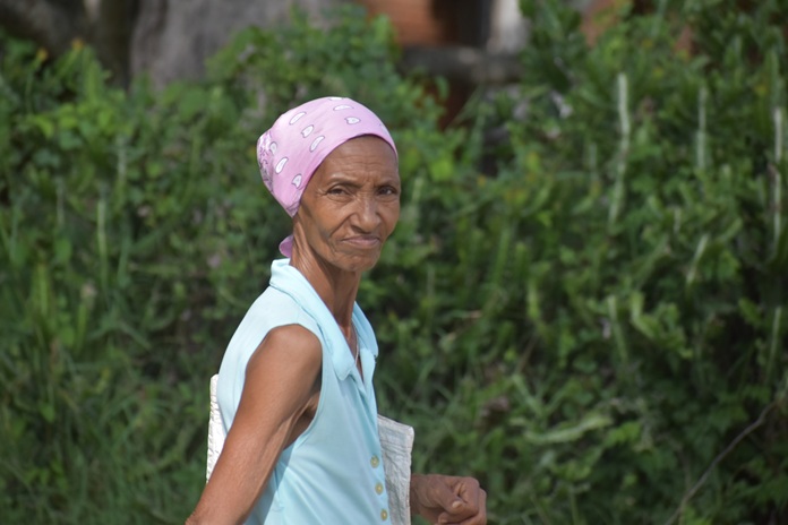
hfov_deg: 8.6
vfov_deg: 5.7
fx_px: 5253
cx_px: 394
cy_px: 262
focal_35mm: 240
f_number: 5.6
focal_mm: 160
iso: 400
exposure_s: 1/2000
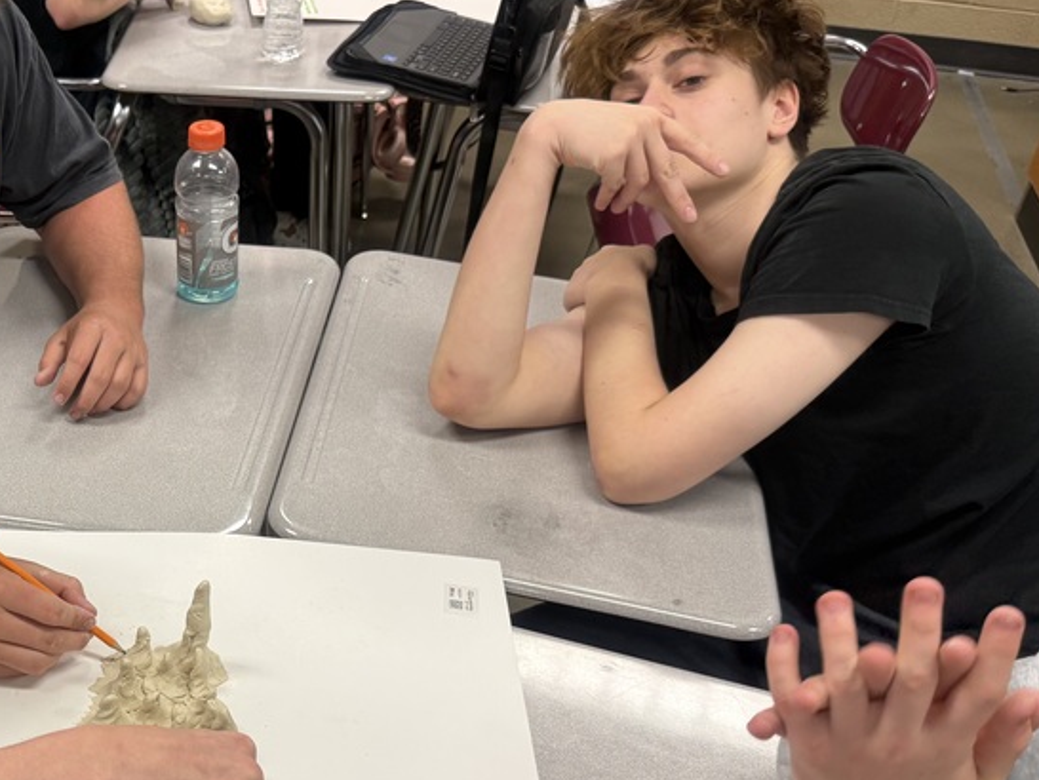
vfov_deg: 31.8
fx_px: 1351
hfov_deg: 39.8
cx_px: 158
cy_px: 546
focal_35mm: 45
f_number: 1.78
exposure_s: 1/60
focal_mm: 6.76
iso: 125
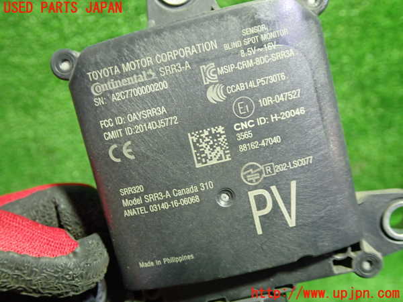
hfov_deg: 60.0
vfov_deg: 46.8
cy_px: 151
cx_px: 202
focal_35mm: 30
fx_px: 349
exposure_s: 1/30
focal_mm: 5.4
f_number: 2.3
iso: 500
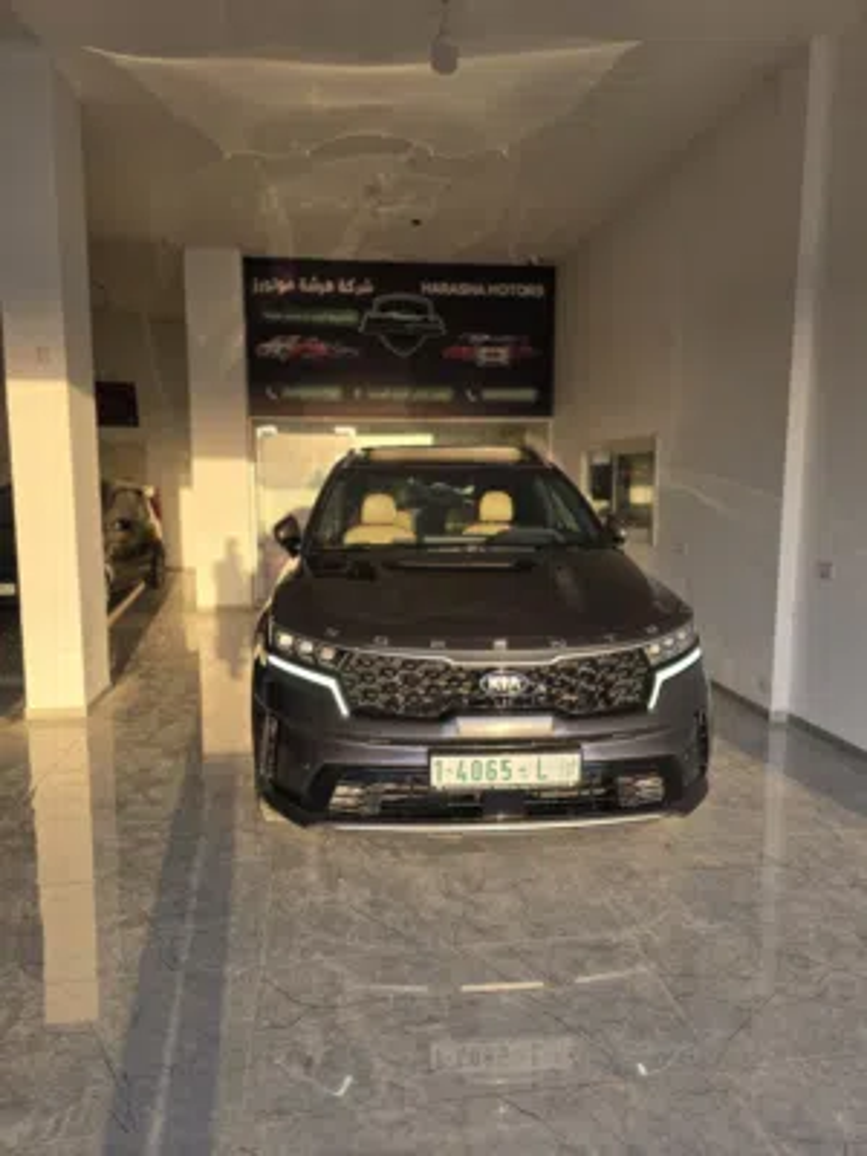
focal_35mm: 23
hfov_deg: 58.9
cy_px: 578
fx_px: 768
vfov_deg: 73.9
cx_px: 434
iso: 12
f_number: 1.7
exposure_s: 1/165
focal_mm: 6.3
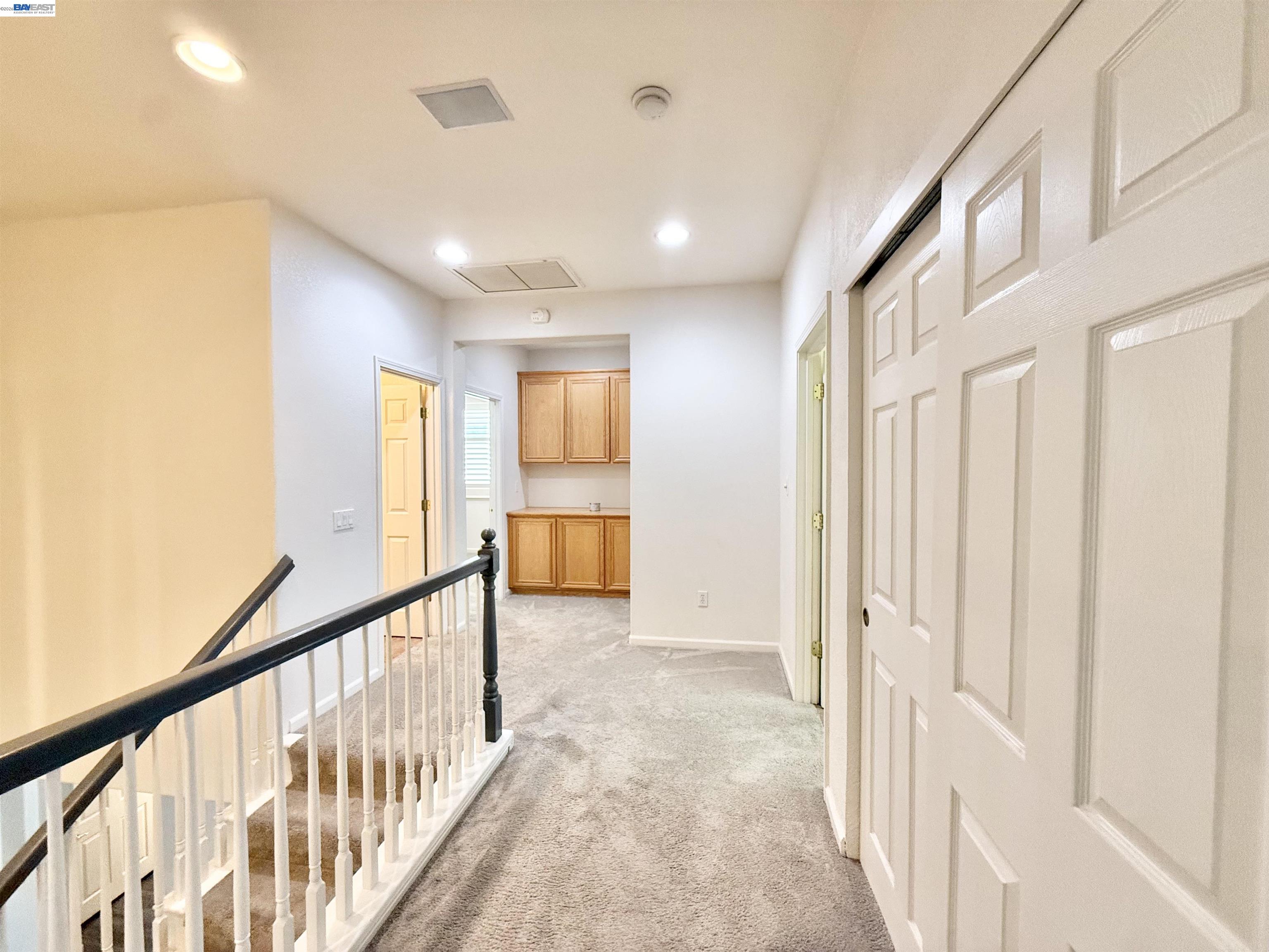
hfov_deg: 102.1
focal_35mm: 14
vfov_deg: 85.7
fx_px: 513
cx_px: 634
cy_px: 476
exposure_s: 1/120
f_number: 2.2
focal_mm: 2.22
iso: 400
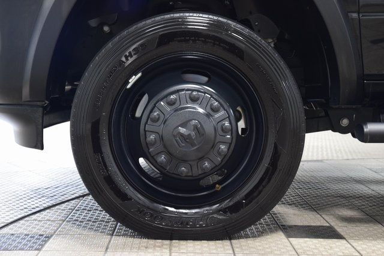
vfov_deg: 22.6
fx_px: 640
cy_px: 128
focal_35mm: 60
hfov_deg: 33.4
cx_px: 192
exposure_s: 1/25
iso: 1600
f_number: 4.2
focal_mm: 40
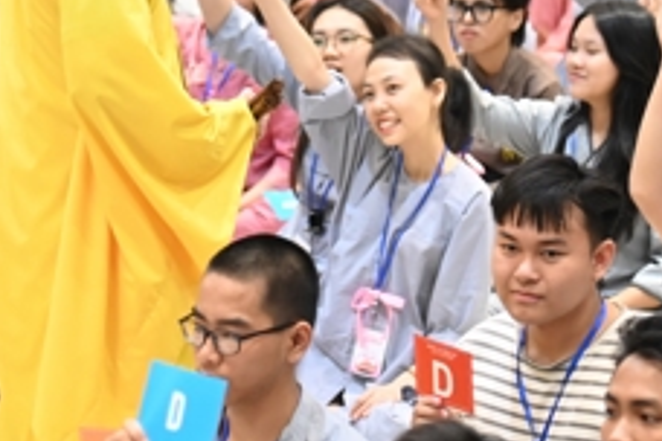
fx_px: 4818
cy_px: 17
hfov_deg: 7.9
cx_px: 273
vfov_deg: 5.2
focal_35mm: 262
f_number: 4
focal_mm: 92
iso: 5000
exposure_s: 1/160
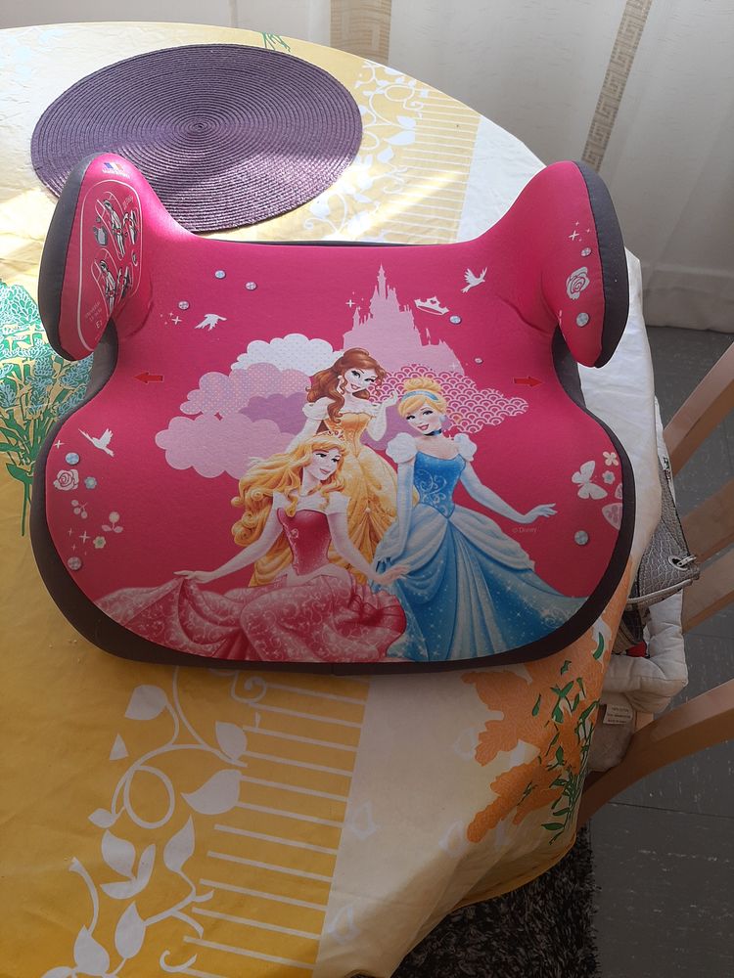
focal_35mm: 27
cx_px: 367
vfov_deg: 65.3
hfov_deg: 51.4
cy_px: 489
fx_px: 763
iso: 40
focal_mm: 3.93
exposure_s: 1/121
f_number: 1.7
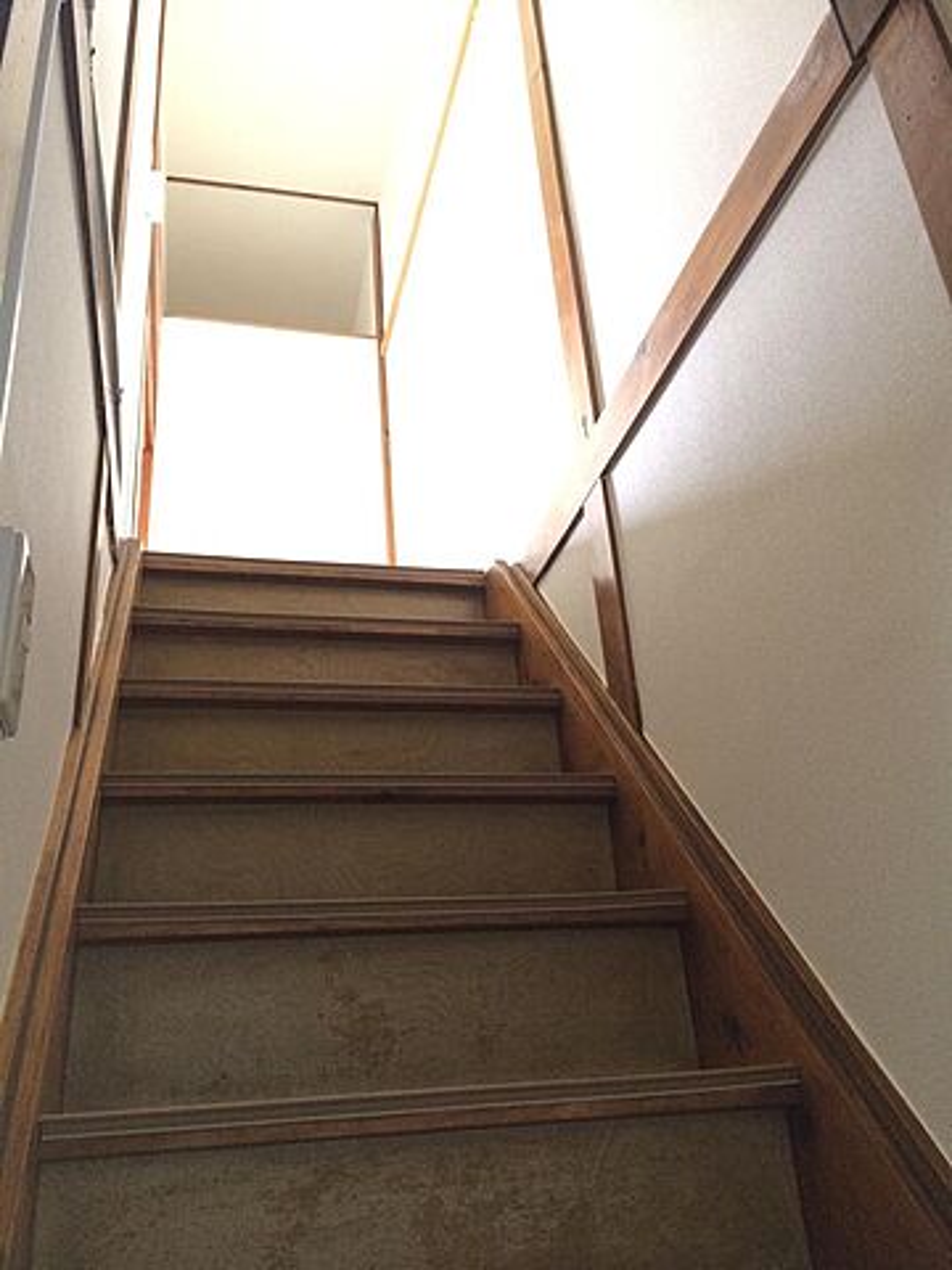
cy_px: 635
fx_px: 1063
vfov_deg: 61.7
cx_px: 476
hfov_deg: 48.2
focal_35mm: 29
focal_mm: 4.15
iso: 250
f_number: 2.2
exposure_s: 1/33
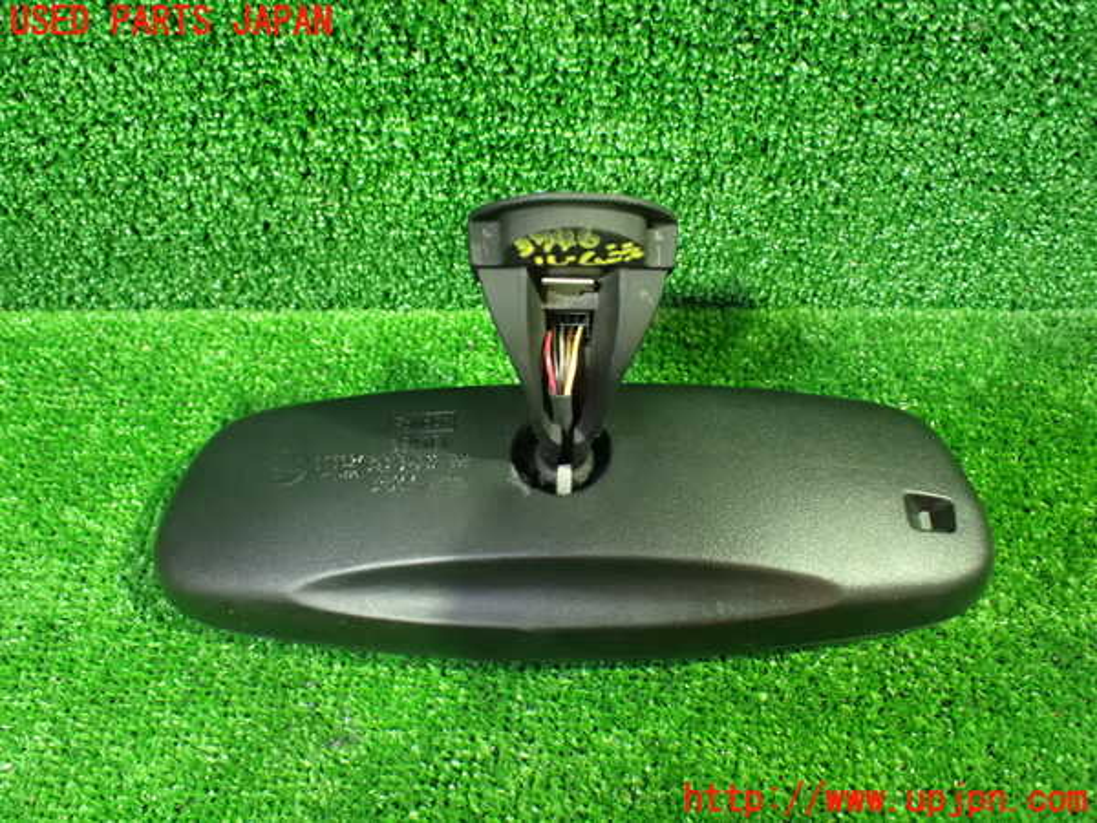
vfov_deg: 46.8
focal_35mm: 30
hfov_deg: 60.0
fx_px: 951
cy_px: 412
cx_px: 548
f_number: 2.3
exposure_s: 1/30
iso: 1600
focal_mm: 5.4
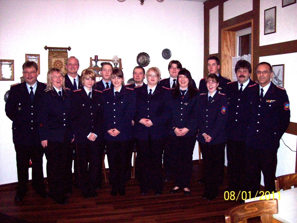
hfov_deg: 51.4
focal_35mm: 36
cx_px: 148
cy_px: 112
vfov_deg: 39.6
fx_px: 309
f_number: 2.7
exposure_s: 1/64
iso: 140
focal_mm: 6
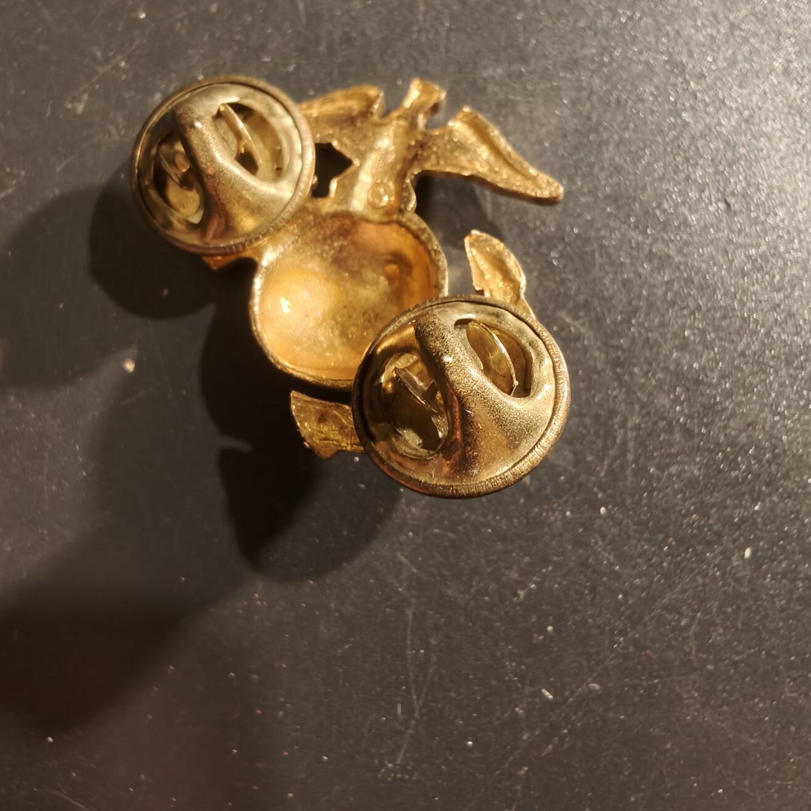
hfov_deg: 57.3
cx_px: 402
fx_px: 742
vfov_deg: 57.2
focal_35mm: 28
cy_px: 364
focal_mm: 2.32
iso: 320
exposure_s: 1/50
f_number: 2
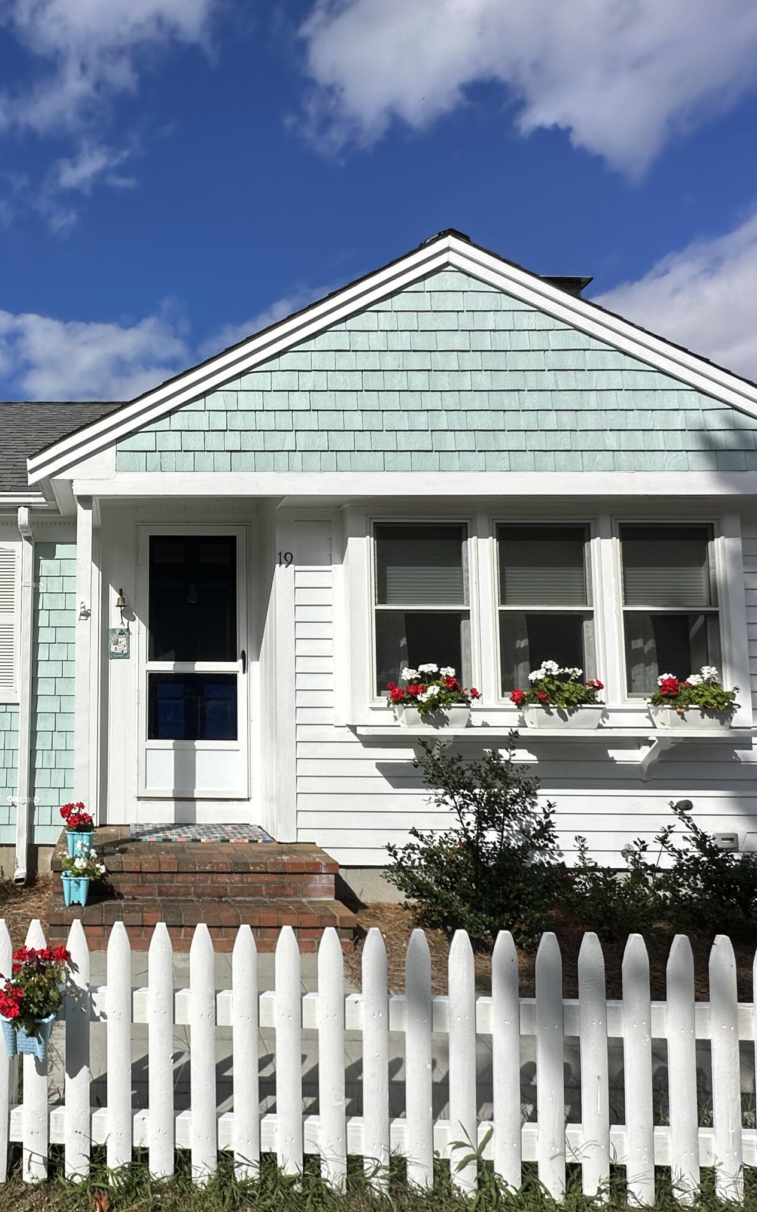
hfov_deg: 50.1
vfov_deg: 79.6
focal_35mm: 22
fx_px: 726
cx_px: 105
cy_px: 644
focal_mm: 2.22
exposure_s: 1/4000
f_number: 2.2
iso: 50
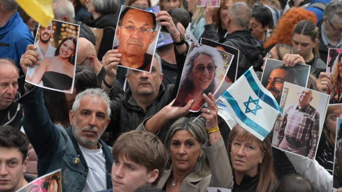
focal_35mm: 116
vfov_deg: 10.4
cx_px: 170
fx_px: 1052
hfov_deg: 18.5
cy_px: 93
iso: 8000
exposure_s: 1/400
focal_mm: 110
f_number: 6.3
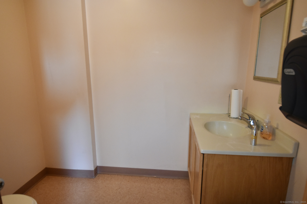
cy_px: 102
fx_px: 179
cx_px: 154
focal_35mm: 21
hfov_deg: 81.2
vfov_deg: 59.5
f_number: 4
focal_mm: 14
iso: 2000
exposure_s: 1/60
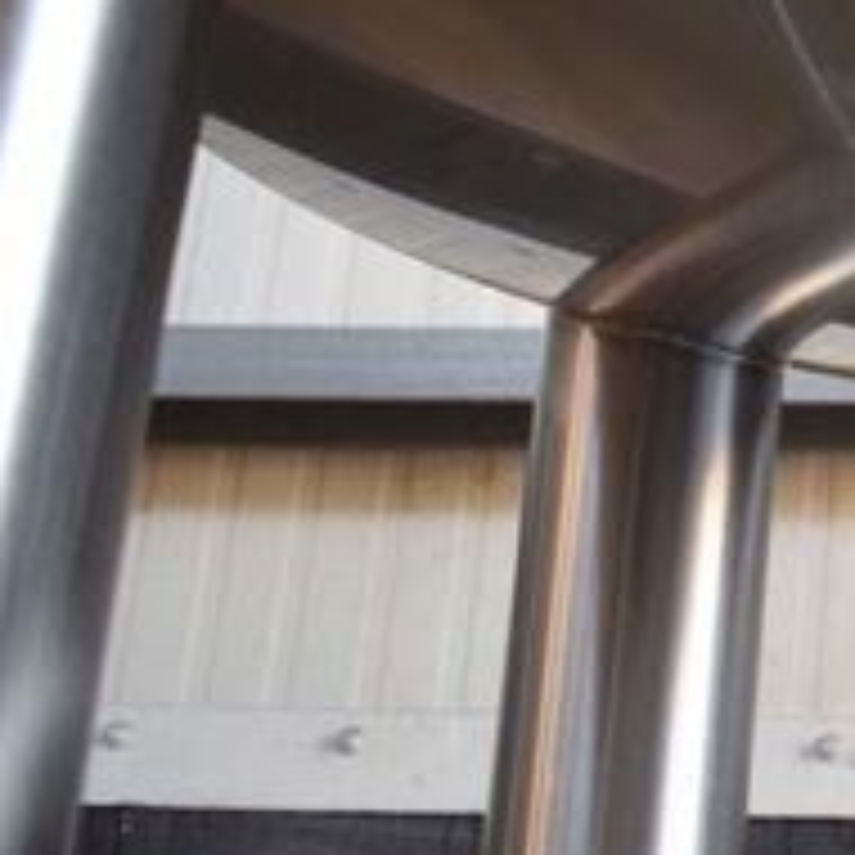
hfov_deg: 18.1
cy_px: 162
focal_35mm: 84
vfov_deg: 20.3
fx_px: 2357
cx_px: 1314
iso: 900
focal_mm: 21
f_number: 3.8
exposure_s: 1/60
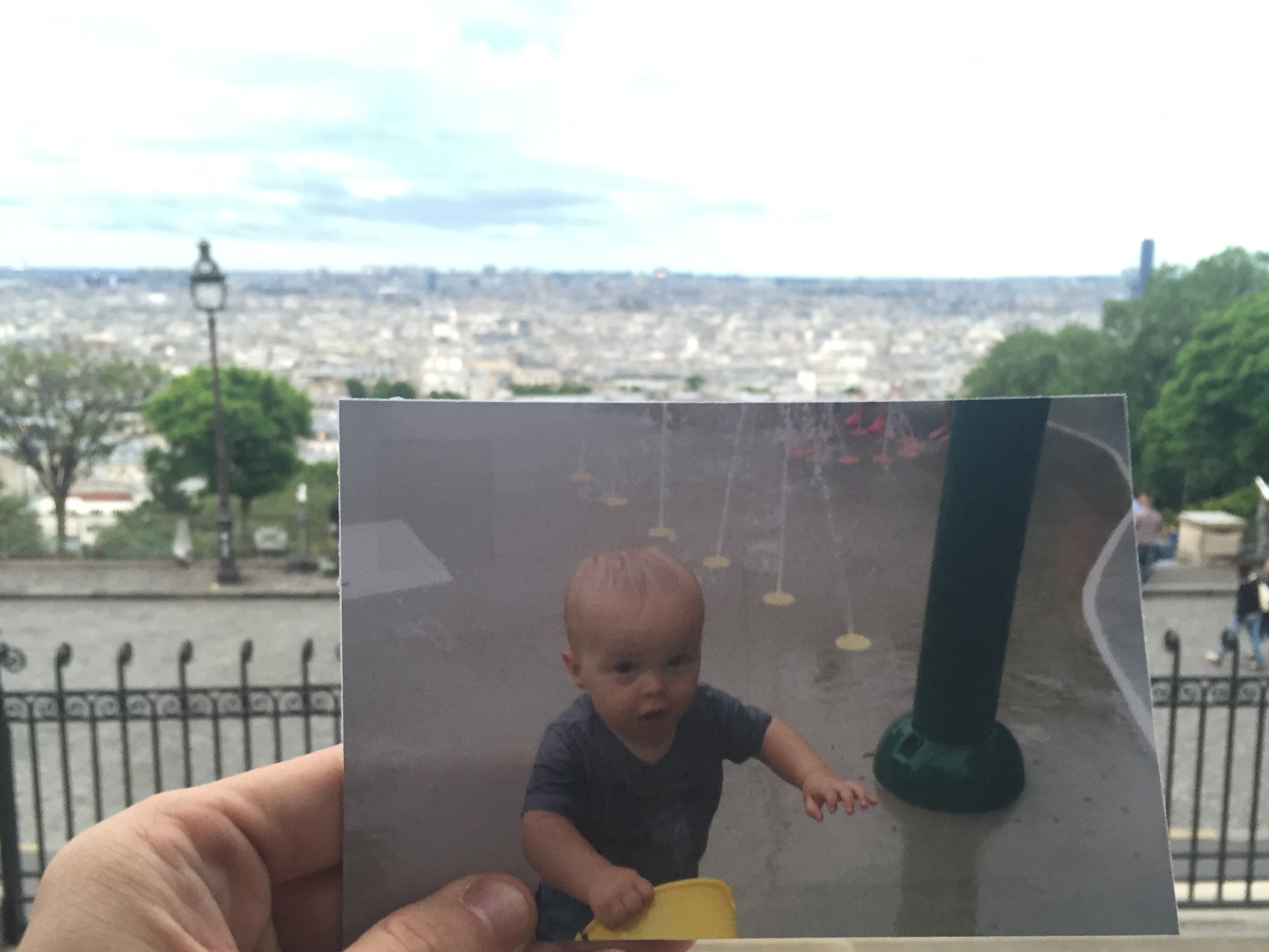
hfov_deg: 52.6
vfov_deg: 40.7
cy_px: 513
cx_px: 648
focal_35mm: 35
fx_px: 1283
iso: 125
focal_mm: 4.15
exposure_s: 1/33
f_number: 2.2
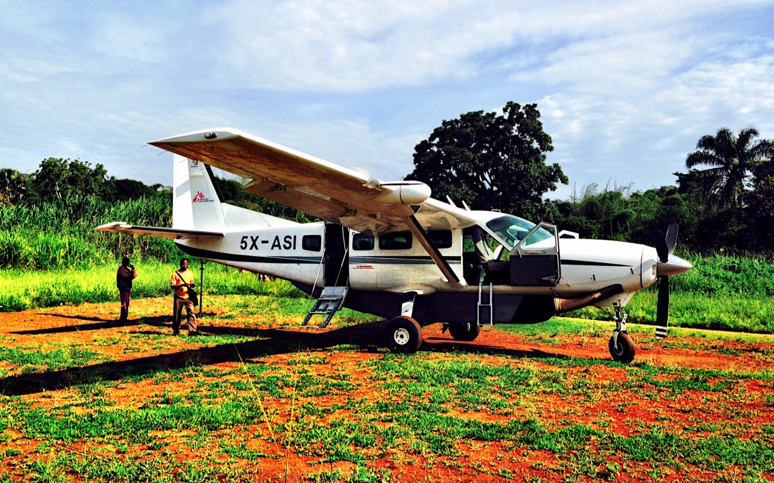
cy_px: 211
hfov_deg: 54.0
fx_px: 759
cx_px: 380
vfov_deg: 35.3
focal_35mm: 36
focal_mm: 4.12
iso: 50
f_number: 2.4
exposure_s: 1/3012
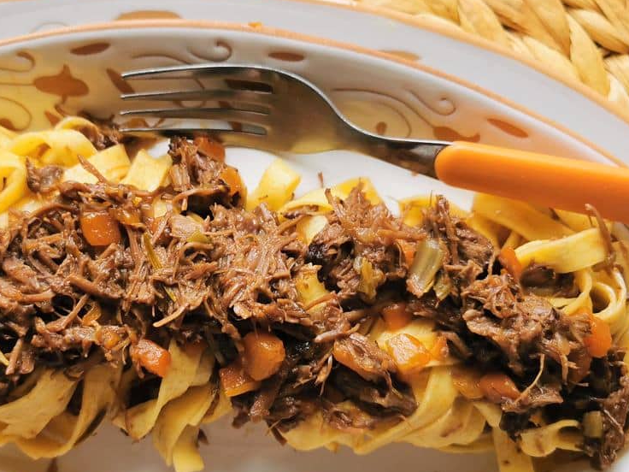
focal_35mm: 44
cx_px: 220
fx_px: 800
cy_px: 280
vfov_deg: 32.8
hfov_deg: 42.5
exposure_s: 1/120
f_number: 1.6
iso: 100
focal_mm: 5.56
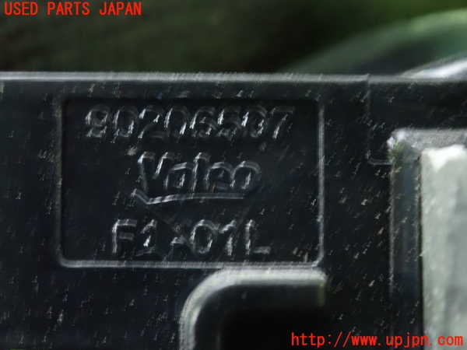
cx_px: 234
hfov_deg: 19.6
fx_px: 1349
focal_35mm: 100
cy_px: 175
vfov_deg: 14.8
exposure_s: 1/8
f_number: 4.9
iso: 1600
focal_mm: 18
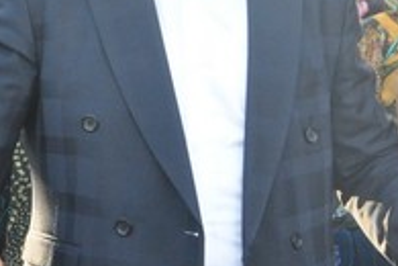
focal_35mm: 172
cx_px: 188
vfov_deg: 8.0
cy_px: 60
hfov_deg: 11.9
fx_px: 1901
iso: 1250
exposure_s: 1/250
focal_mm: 32
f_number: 8
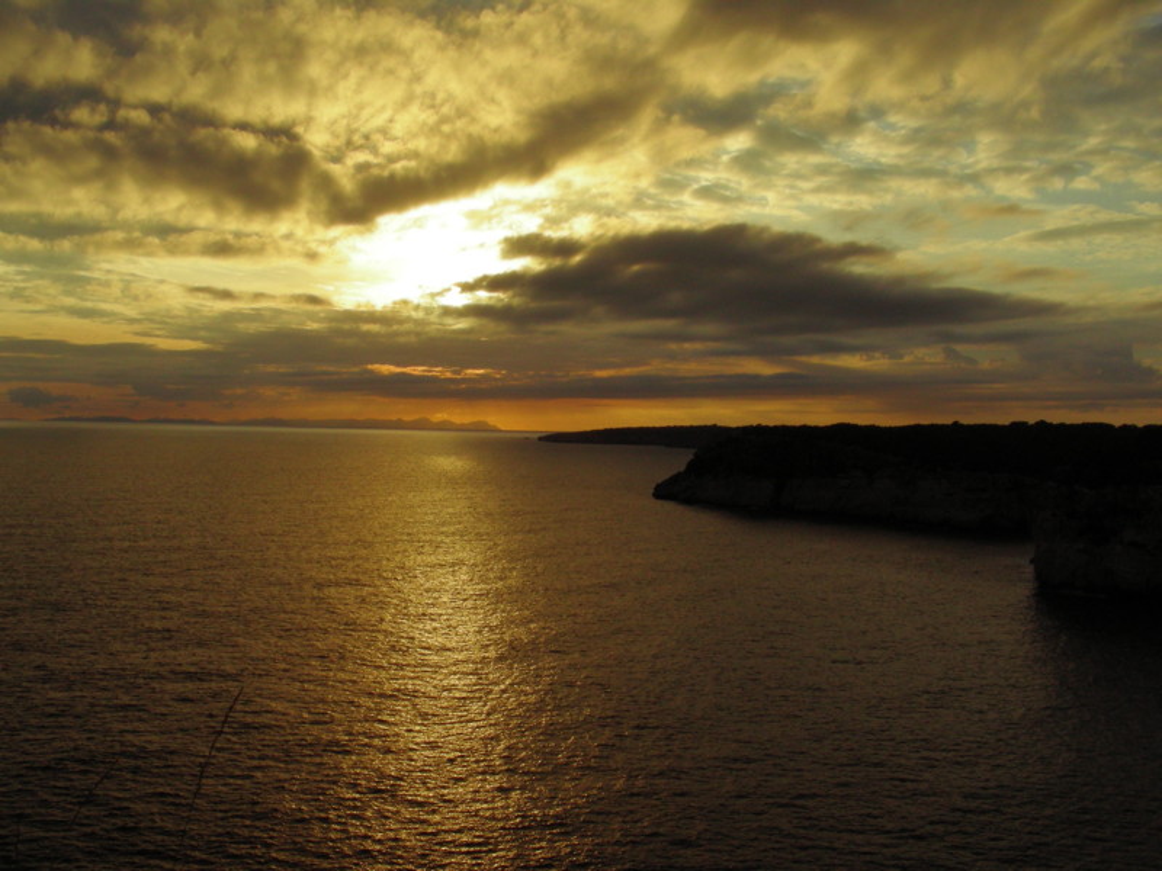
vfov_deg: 37.7
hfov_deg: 49.0
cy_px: 436
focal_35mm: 38
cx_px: 581
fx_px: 1276
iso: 50
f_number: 6.8
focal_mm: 6.3
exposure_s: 1/568
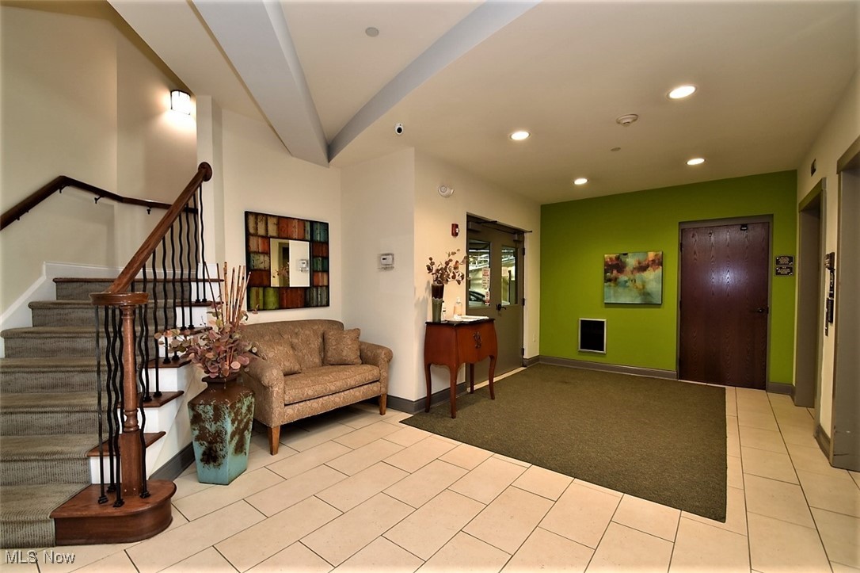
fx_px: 358
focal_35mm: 15
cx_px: 430
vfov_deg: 77.3
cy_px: 286
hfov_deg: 100.4
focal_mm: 10
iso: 200
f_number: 9
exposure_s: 1/4
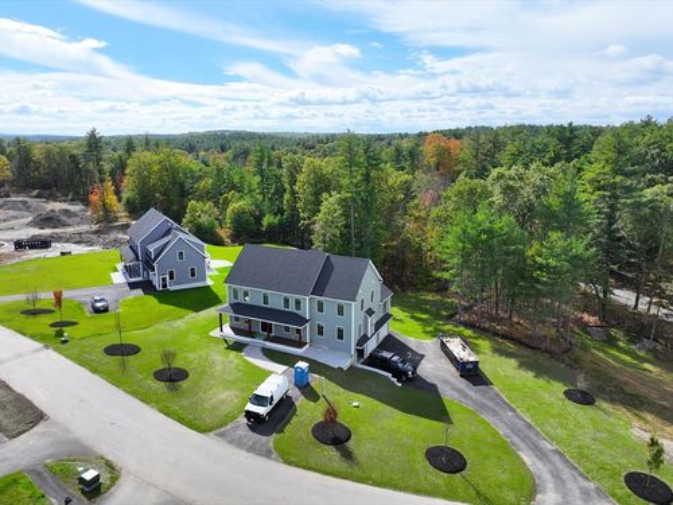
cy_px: 252
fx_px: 467
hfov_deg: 71.6
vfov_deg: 56.8
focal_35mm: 24
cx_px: 336
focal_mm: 12.29
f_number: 2.8
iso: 300
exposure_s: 1/3200
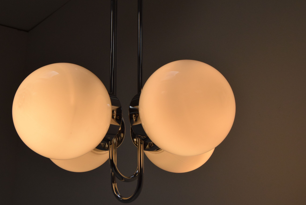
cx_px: 132
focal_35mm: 55
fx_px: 468
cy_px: 95
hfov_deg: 36.2
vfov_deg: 24.7
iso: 1600
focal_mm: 32
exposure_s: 1/640
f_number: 13
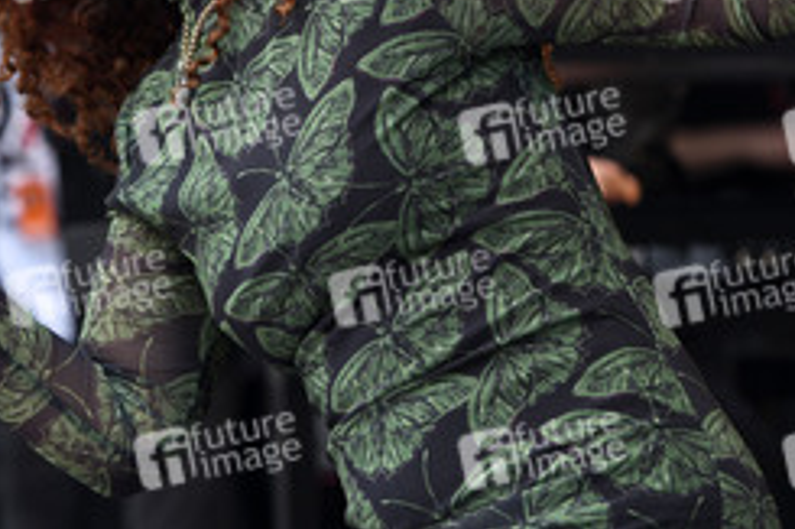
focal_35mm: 285
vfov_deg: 4.8
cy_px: 45
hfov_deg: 7.2
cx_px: 456
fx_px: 6289
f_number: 4.5
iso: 640
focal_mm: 155
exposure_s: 1/1000
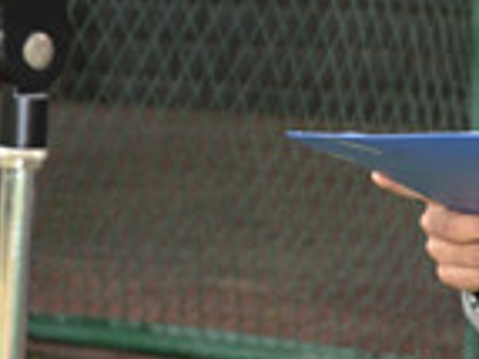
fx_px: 3747
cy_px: -122
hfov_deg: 7.2
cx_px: 757
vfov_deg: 5.4
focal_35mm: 271
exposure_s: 1/125
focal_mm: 42
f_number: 5.6
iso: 140
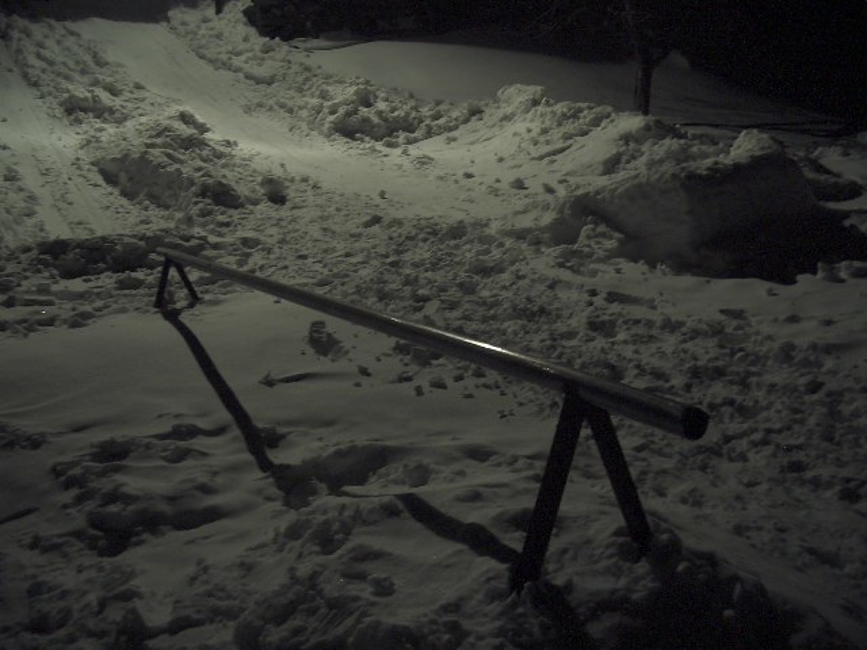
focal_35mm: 35
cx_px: 434
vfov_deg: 40.7
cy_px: 325
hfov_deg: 52.6
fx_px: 877
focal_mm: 5.8
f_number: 2.6
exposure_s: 1/8
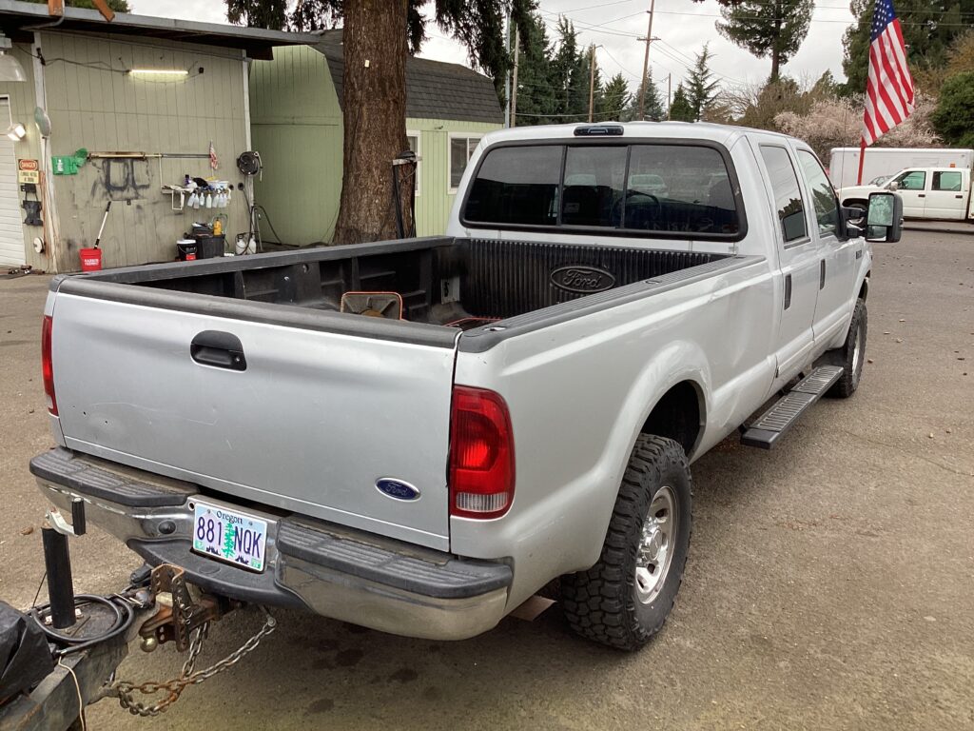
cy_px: 366
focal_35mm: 31
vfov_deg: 45.4
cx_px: 487
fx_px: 872
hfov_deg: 58.4
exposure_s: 1/120
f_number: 2.4
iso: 32
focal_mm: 3.3
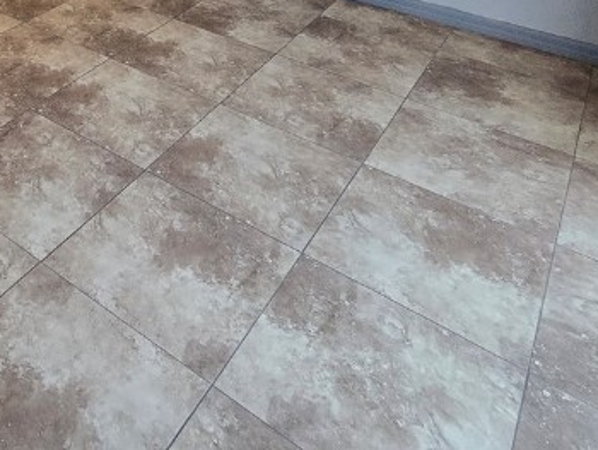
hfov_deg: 43.5
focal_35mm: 38
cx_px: 31
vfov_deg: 27.6
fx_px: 657
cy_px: -205
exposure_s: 1/60
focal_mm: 1.7
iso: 200
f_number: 2.2
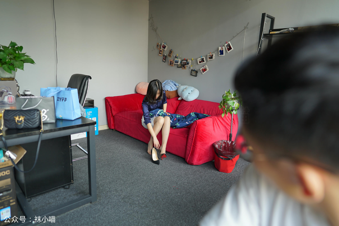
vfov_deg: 53.2
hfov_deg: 73.7
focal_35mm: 24
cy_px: 113
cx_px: 170
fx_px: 226
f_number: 2
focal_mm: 24
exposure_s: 1/80
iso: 100
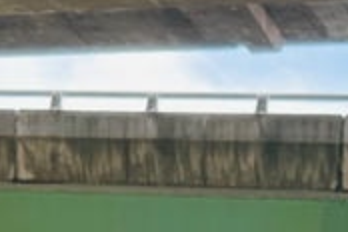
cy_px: 750
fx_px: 1663
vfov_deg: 7.0
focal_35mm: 172
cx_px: 206
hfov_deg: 11.9
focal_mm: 6.76
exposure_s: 1/345
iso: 80
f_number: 1.78
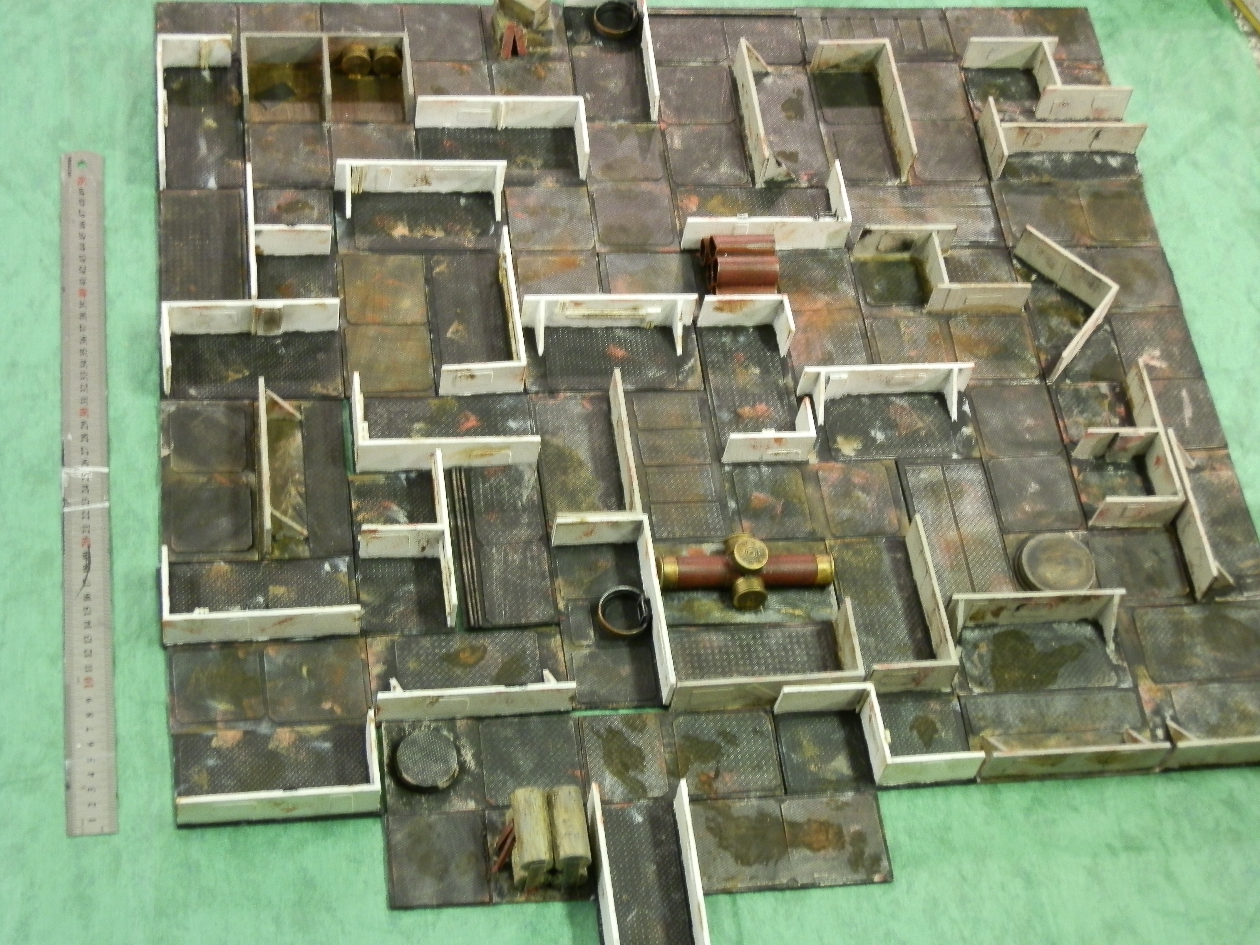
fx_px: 2220
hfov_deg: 31.7
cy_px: 472
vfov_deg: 24.0
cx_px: 630
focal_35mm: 61
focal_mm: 10.99
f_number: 3.7
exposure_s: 1/8
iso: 200
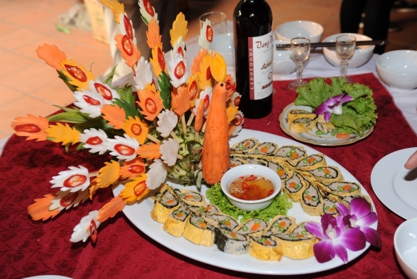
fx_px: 533
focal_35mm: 46
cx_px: 211
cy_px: 137
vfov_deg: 29.3
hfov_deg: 42.7
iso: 500
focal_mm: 45
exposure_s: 1/60
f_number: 5.6
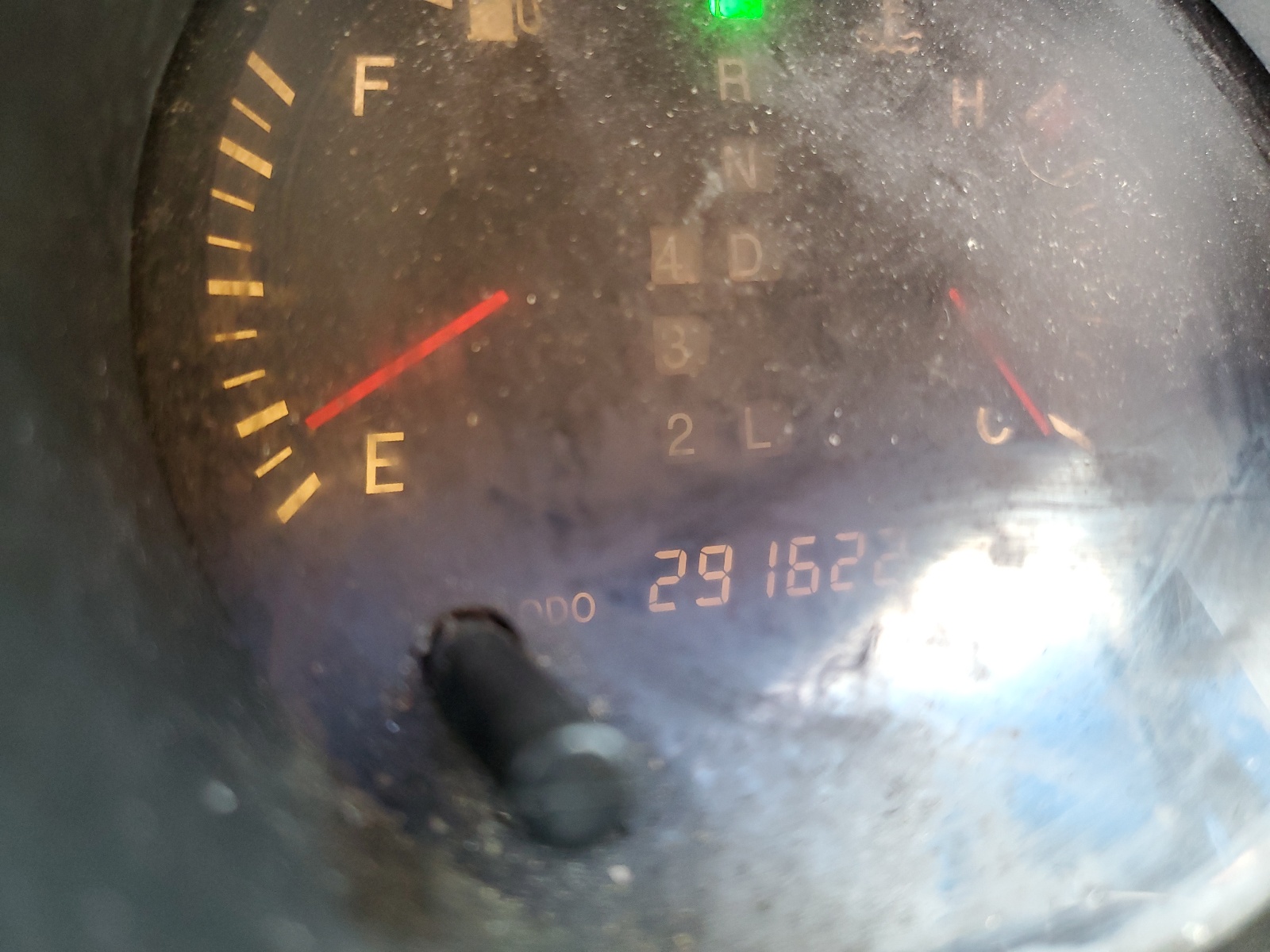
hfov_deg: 67.3
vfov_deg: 53.1
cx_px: 635
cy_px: 476
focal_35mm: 26
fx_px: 954
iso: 201
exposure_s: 1/50
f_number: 1.5
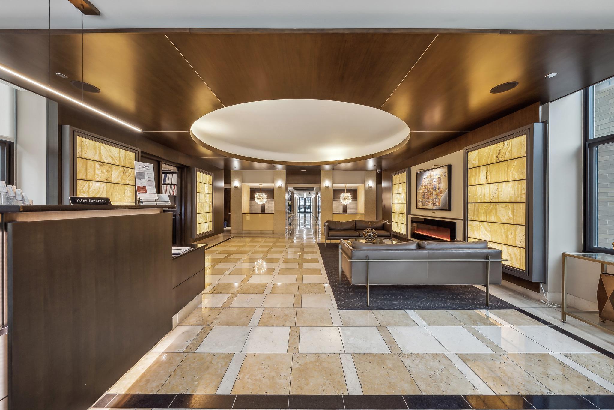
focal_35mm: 12
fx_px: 205
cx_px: 307
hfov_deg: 112.6
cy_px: 205
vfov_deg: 90.1
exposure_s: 1/20
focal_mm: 12
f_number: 7.1
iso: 640
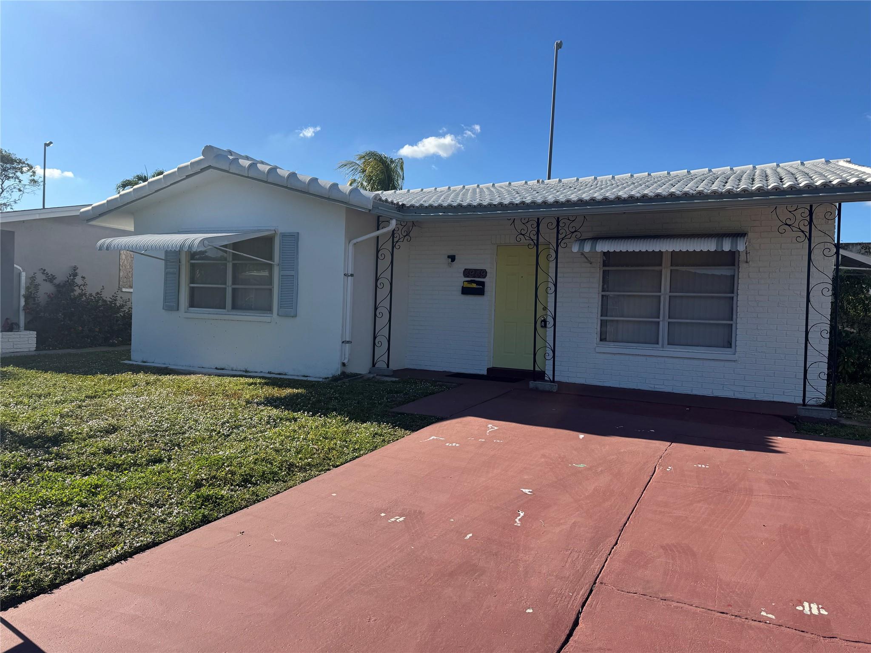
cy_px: 326
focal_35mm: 24
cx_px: 436
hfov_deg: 71.6
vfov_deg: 56.8
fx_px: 604
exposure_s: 1/3802
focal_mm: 6.76
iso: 80
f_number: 1.78
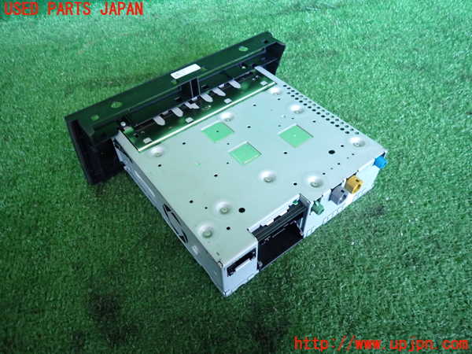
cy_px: 177
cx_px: 236
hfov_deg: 69.4
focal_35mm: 25
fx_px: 341
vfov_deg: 54.9
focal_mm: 4.5
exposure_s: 1/30
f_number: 2
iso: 400
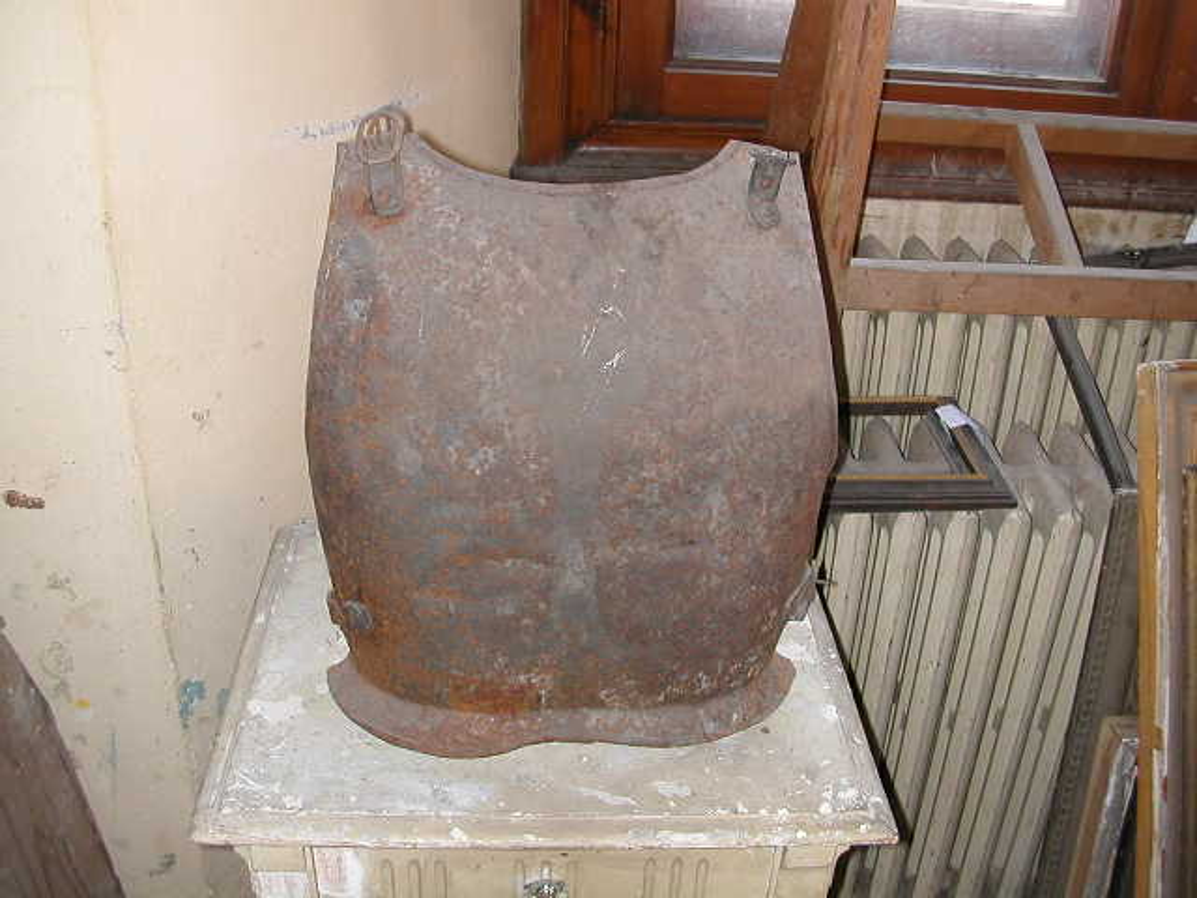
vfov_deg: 38.7
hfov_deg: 50.1
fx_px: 1279
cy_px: 449
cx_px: 598
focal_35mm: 37
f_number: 2.7
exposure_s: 1/59.9
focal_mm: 5.6
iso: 100
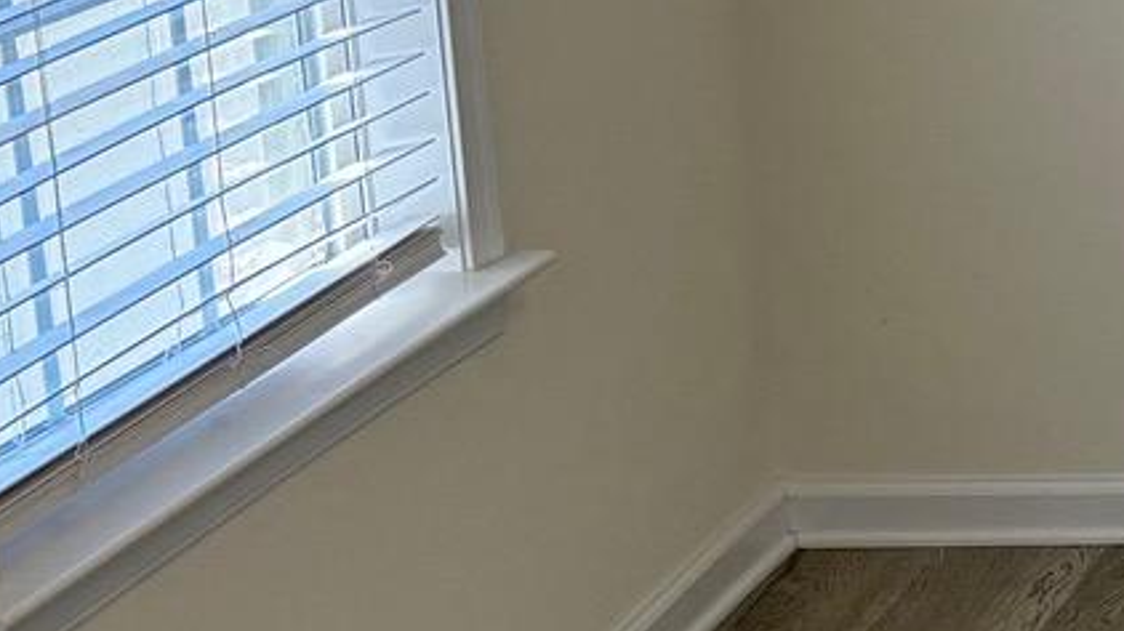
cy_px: 59
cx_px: 2144
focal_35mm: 127
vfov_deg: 9.5
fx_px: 3784
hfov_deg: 14.5
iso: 100
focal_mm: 6.76
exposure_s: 1/164
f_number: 1.78
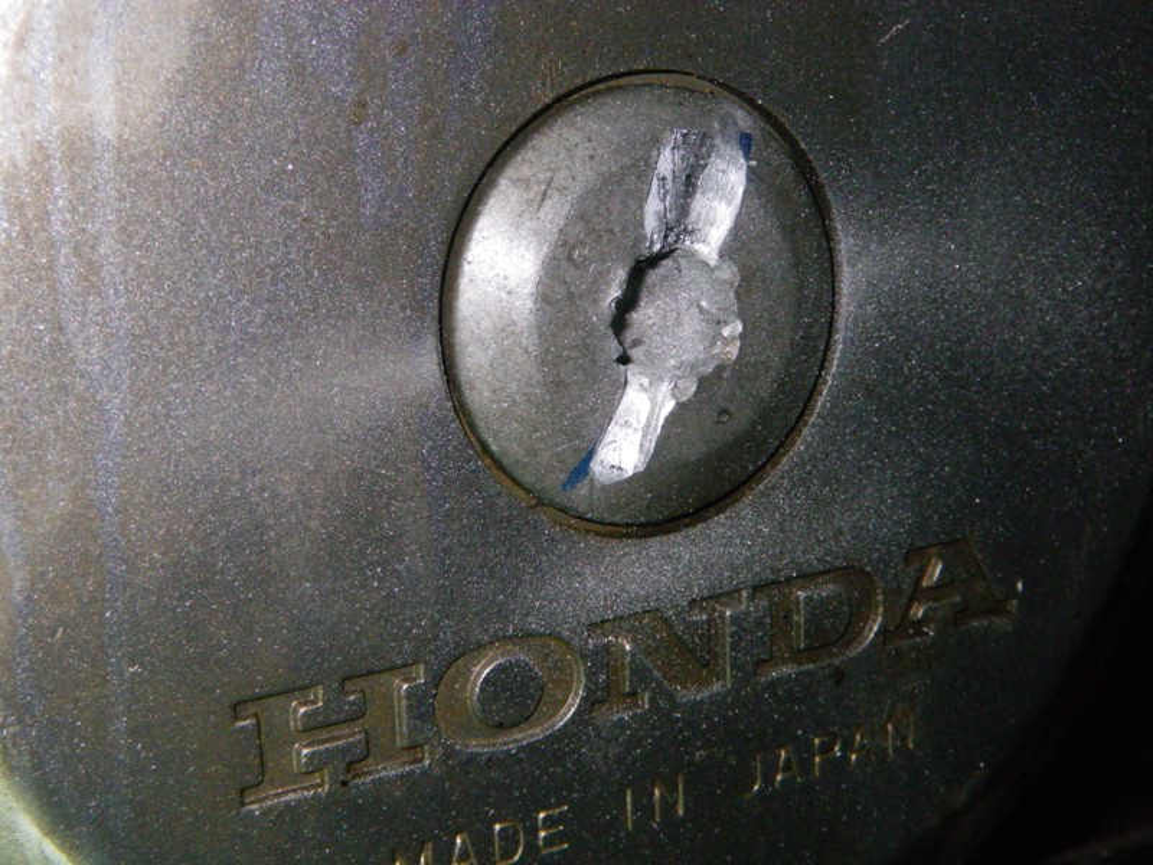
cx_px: 576
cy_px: 432
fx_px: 2065
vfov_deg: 23.7
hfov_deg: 31.2
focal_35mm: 62
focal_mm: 11.1
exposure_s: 1/80
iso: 400
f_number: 5.5
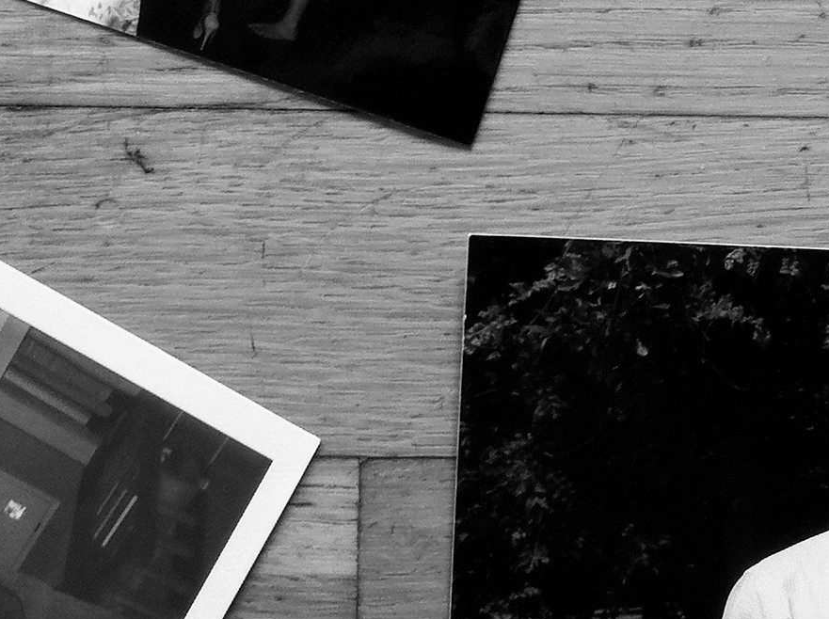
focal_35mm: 103
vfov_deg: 14.2
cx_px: 426
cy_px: 75
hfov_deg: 19.1
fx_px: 2463
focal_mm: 3.85
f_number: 2.8
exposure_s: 1/30
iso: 80
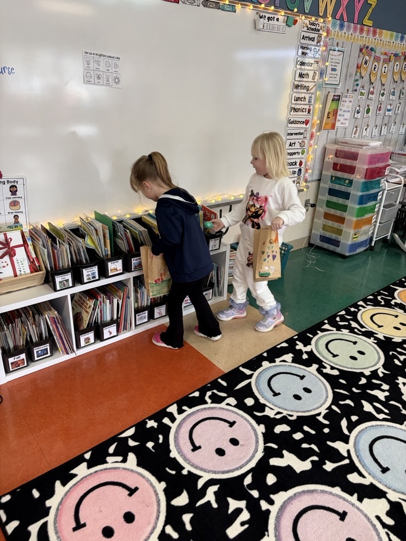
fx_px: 407
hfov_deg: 53.1
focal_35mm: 26
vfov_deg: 67.3
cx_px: 203
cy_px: 270
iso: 250
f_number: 1.6
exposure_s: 1/60
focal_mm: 5.96
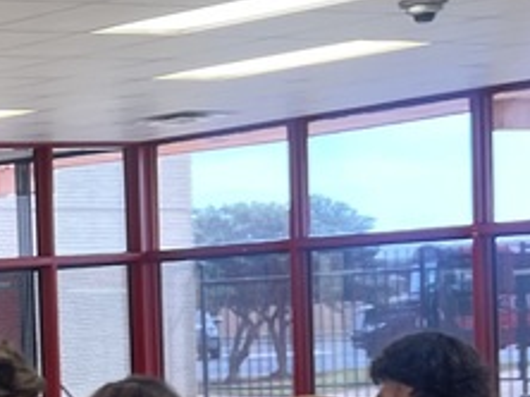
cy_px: 442
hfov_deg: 13.7
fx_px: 1835
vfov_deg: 12.1
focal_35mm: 120
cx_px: -573
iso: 80
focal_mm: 5.1
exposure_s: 1/60
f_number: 1.6
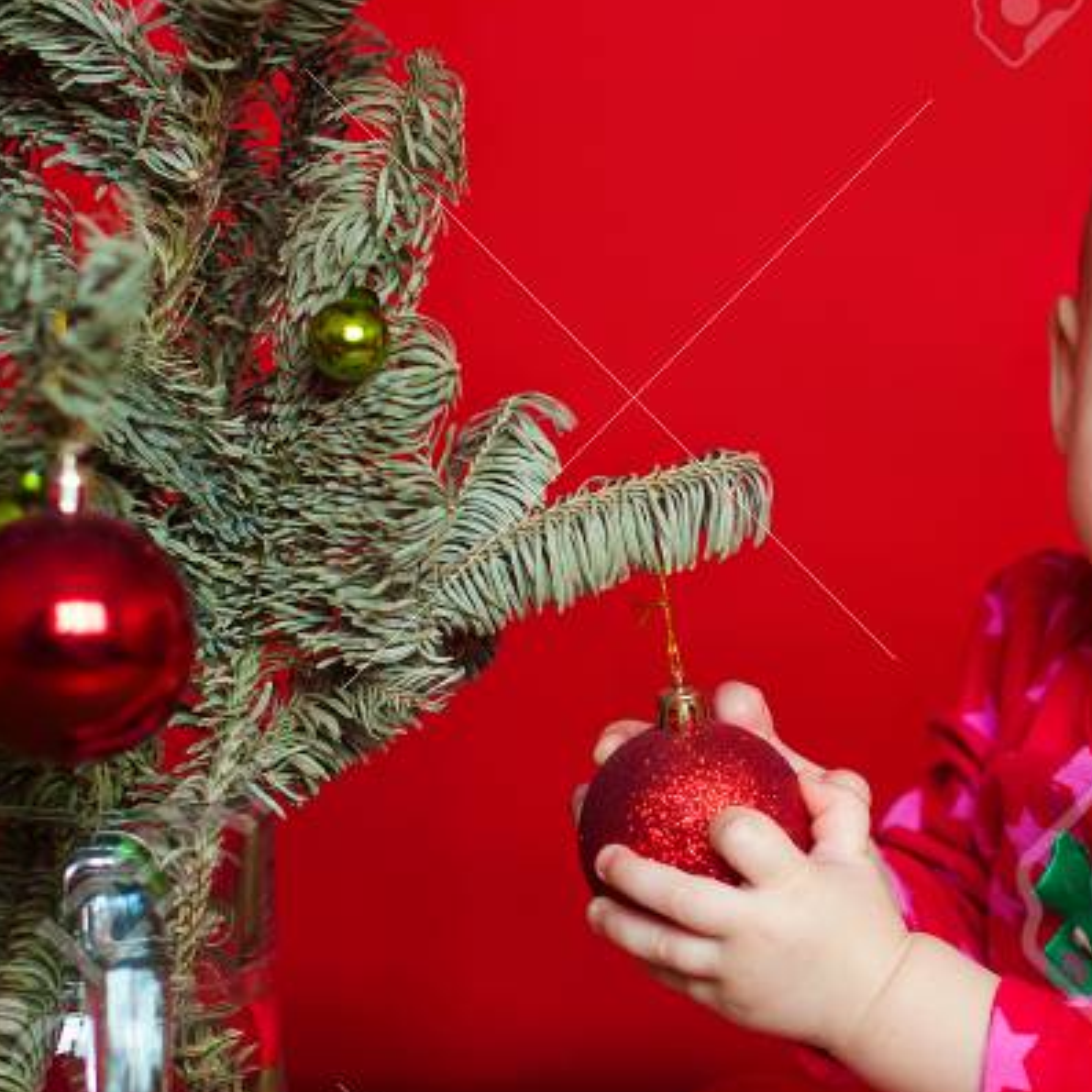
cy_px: 785
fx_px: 4961
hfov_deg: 12.6
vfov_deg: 12.5
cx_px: 633
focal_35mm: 139
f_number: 2.2
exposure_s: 1/250
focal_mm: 50
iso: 500
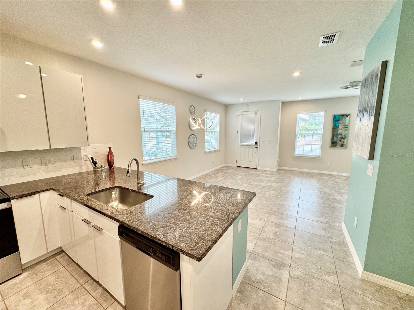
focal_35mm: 14
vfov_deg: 85.7
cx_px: 207
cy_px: 155
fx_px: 167
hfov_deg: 102.1
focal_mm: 2.22
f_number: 2.2
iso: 80
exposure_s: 1/120
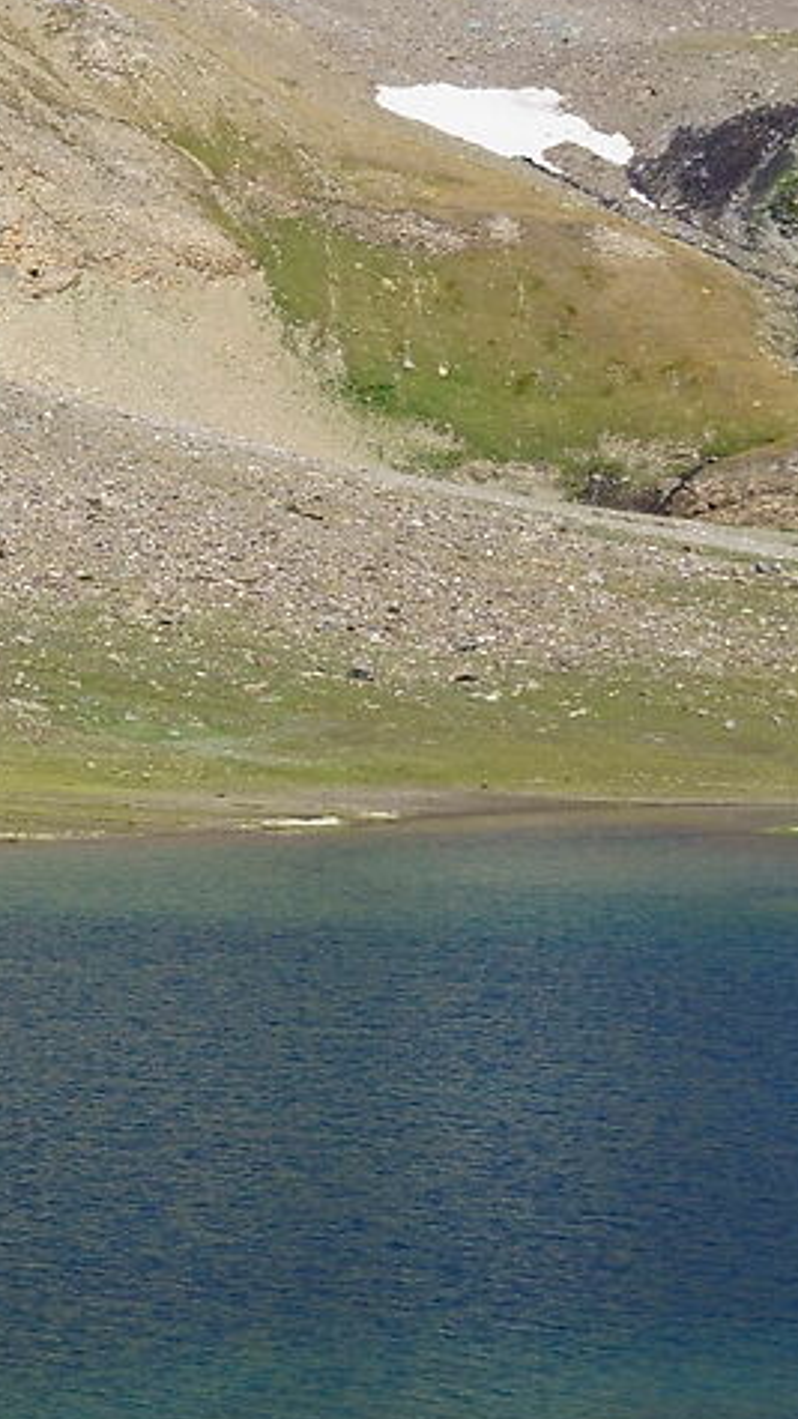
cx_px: -1210
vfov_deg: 16.9
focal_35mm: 127
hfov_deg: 8.6
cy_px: 696
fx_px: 4780
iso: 100
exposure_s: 1/160
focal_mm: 24
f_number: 11
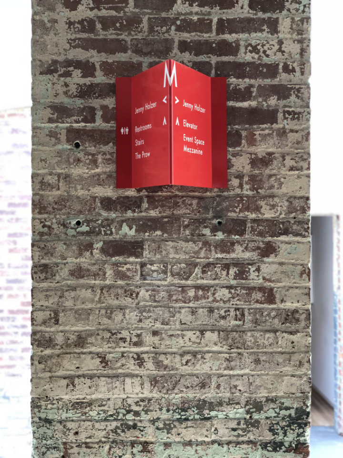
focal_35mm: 52
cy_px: 229
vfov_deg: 36.8
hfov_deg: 28.0
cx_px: 172
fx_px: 687
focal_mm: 6
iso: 100
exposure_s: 1/60
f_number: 2.4
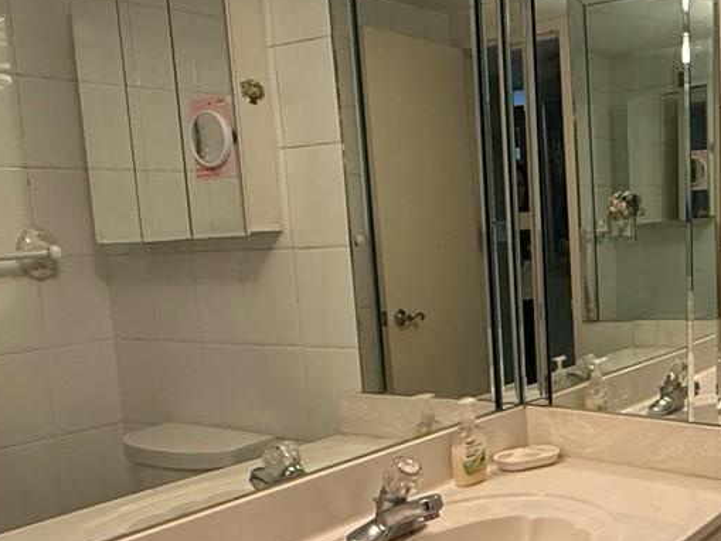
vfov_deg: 32.9
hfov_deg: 39.5
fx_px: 917
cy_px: 286
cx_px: 662
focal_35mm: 44
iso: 400
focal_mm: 2.22
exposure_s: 1/120
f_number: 2.2
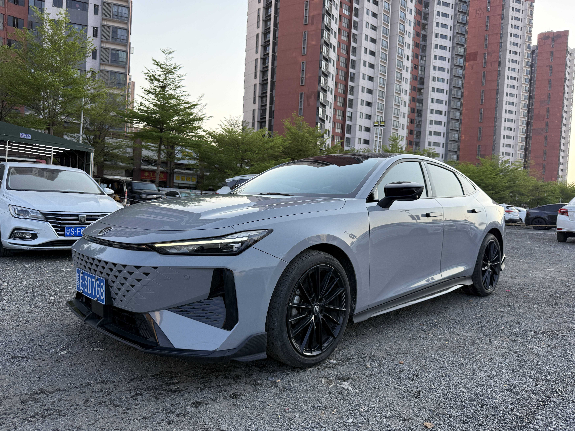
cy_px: 216
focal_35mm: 24
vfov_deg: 56.8
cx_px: 288
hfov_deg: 71.6
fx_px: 399
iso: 100
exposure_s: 1/1385
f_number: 1.78
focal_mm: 6.76
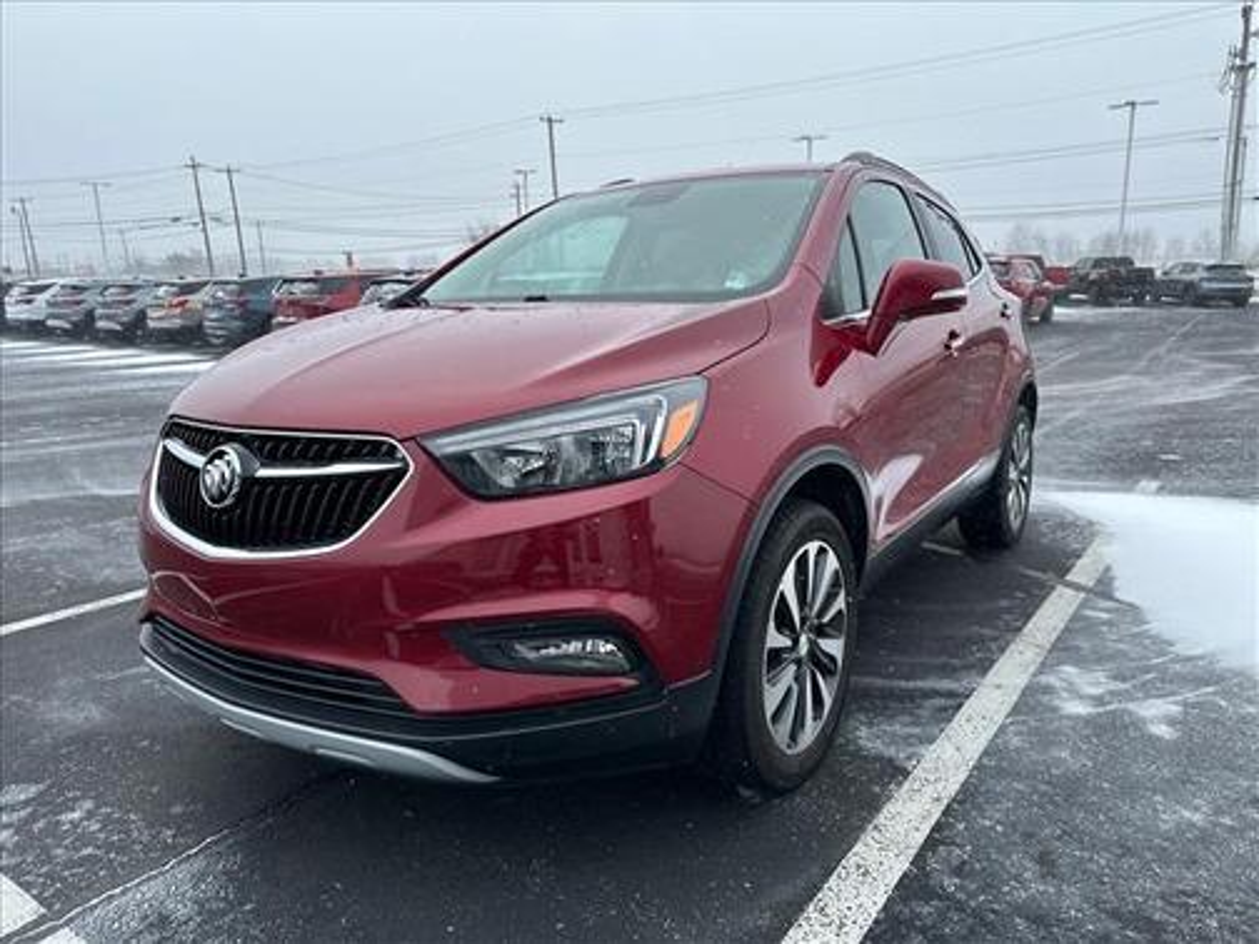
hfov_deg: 71.6
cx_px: 630
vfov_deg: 56.8
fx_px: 873
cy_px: 472
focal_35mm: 24
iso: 80
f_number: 1.78
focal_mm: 6.86
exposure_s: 1/1779
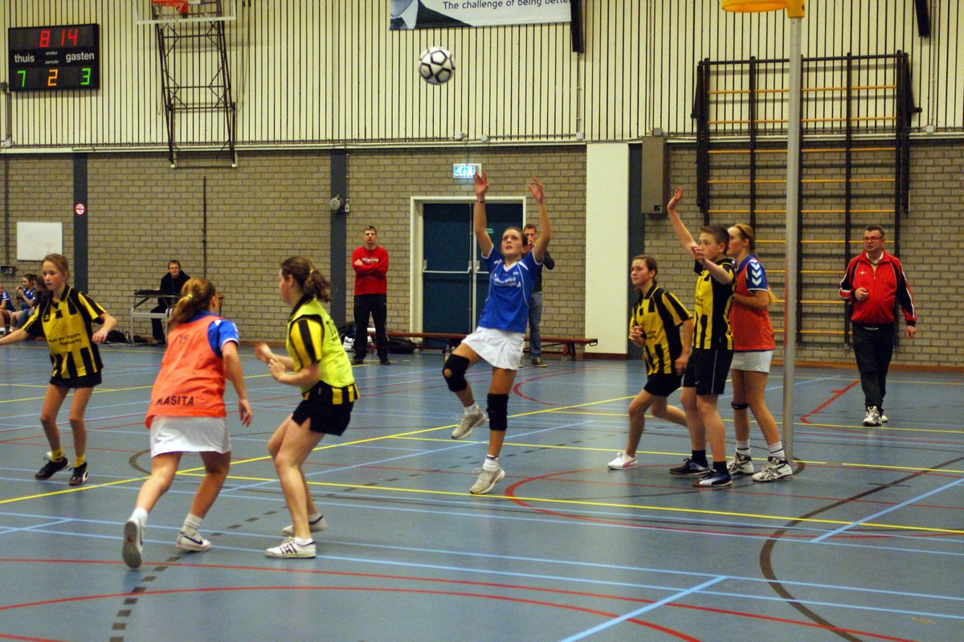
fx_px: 1606
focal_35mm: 60
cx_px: 482
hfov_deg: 33.4
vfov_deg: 22.6
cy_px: 321
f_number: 2.8
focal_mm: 40
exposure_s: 1/160
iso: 1600
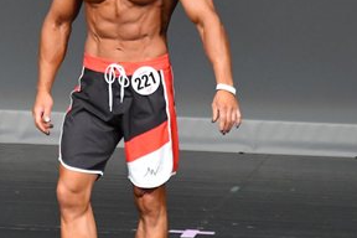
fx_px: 8409
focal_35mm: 848
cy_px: 64
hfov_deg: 2.4
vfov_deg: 1.6
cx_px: 118
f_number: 5.6
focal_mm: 210
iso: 5000
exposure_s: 1/400
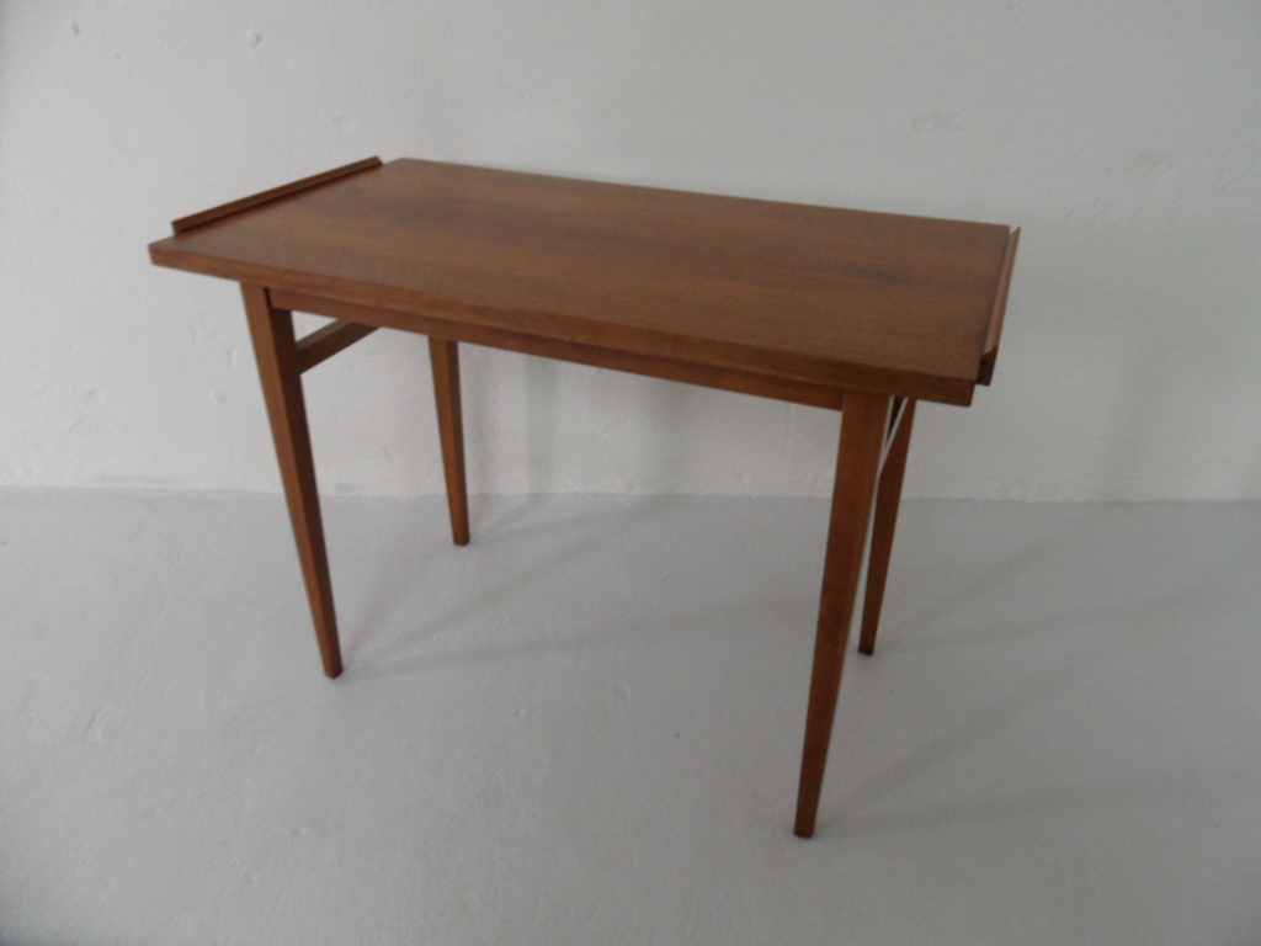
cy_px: 473
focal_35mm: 24
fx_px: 874
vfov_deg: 56.8
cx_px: 630
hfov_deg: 71.6
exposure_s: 1/15
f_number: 3.2
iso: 240
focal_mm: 3.9
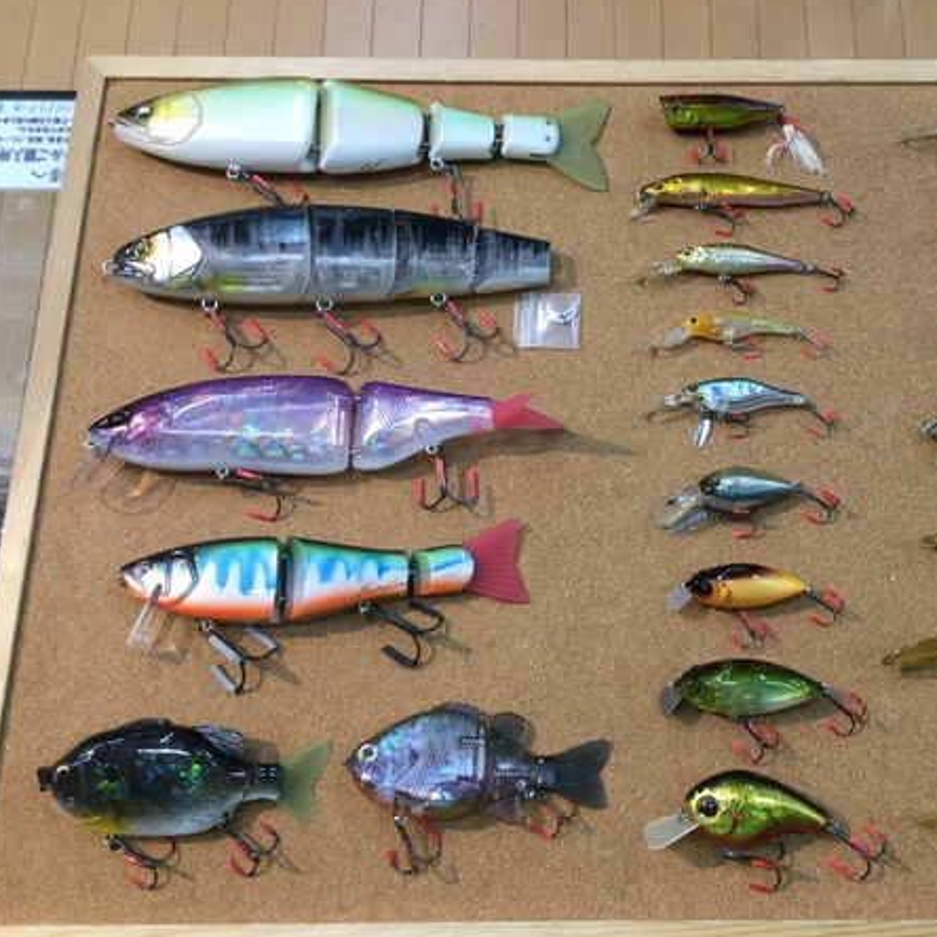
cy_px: 464
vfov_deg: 44.9
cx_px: 623
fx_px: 1133
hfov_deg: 44.3
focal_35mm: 37
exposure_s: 1/30
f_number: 2.4
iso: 25
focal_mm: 3.3
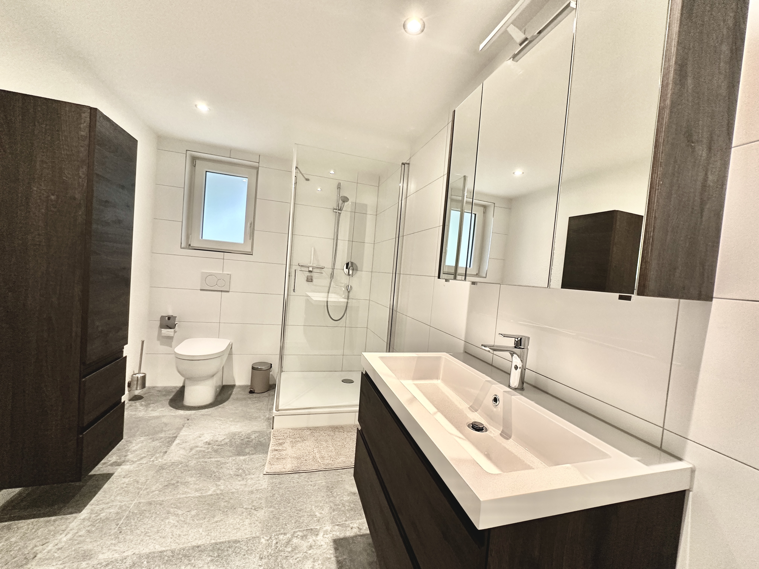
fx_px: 307
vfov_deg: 85.7
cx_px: 380
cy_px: 284
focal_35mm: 14
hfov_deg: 102.1
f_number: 2.2
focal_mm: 2.22
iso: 250
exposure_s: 1/100
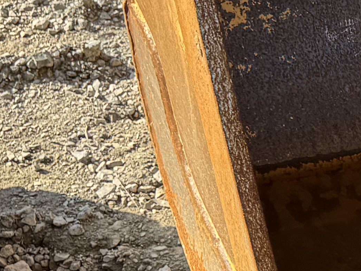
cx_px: 801
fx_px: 1376
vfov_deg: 11.2
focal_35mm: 132
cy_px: 142
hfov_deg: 12.5
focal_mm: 6.76
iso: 80
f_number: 1.78
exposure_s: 1/531
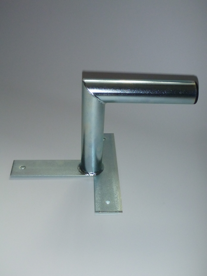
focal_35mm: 47
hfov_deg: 30.9
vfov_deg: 40.4
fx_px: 375
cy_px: 138
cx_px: 104
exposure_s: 1/60
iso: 400
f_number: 4.5
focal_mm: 8.4
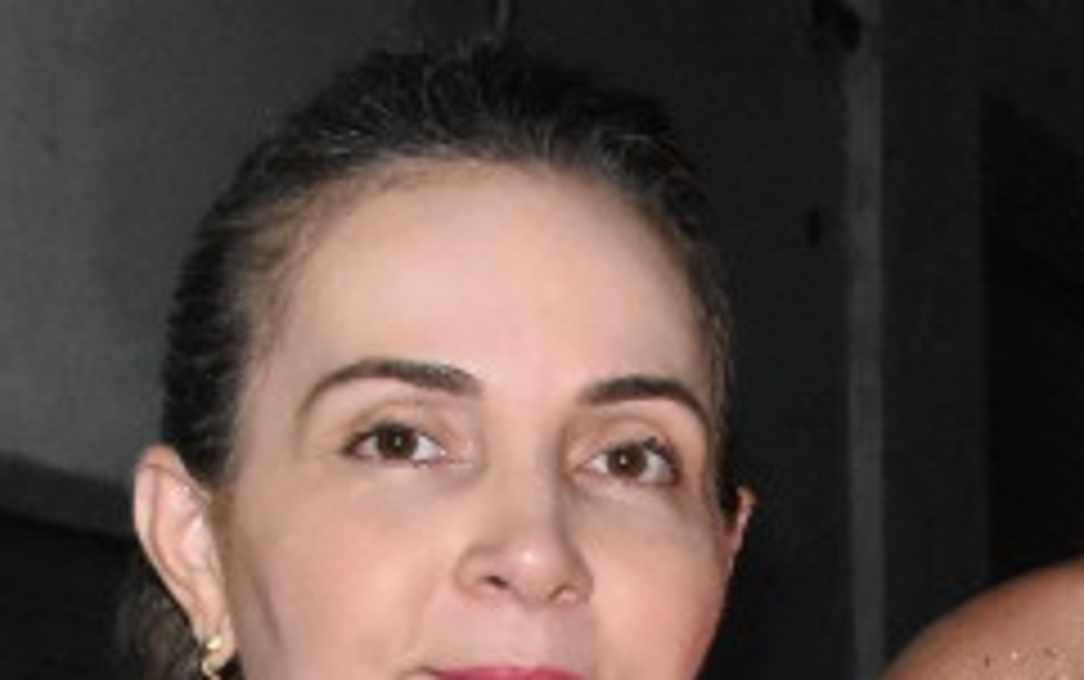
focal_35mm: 185
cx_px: 1979
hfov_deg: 10.6
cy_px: 1819
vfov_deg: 6.6
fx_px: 5469
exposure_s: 1/100
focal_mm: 18
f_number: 5.6
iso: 3200
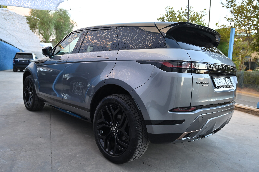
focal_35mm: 28
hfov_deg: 66.4
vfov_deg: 47.2
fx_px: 198
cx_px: 130
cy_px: 86
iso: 400
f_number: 4
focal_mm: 27.5
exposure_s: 1/200
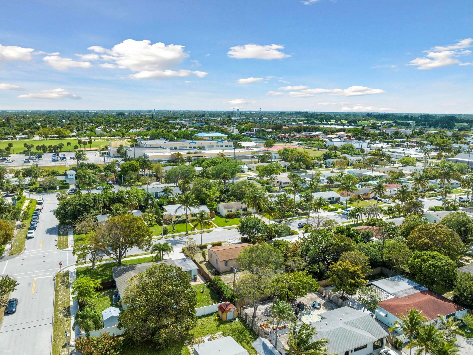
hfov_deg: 67.3
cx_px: 228
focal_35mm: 26
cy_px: 187
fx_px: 355
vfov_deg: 53.0
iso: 200
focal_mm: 12.29
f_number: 5.6
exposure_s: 1/80
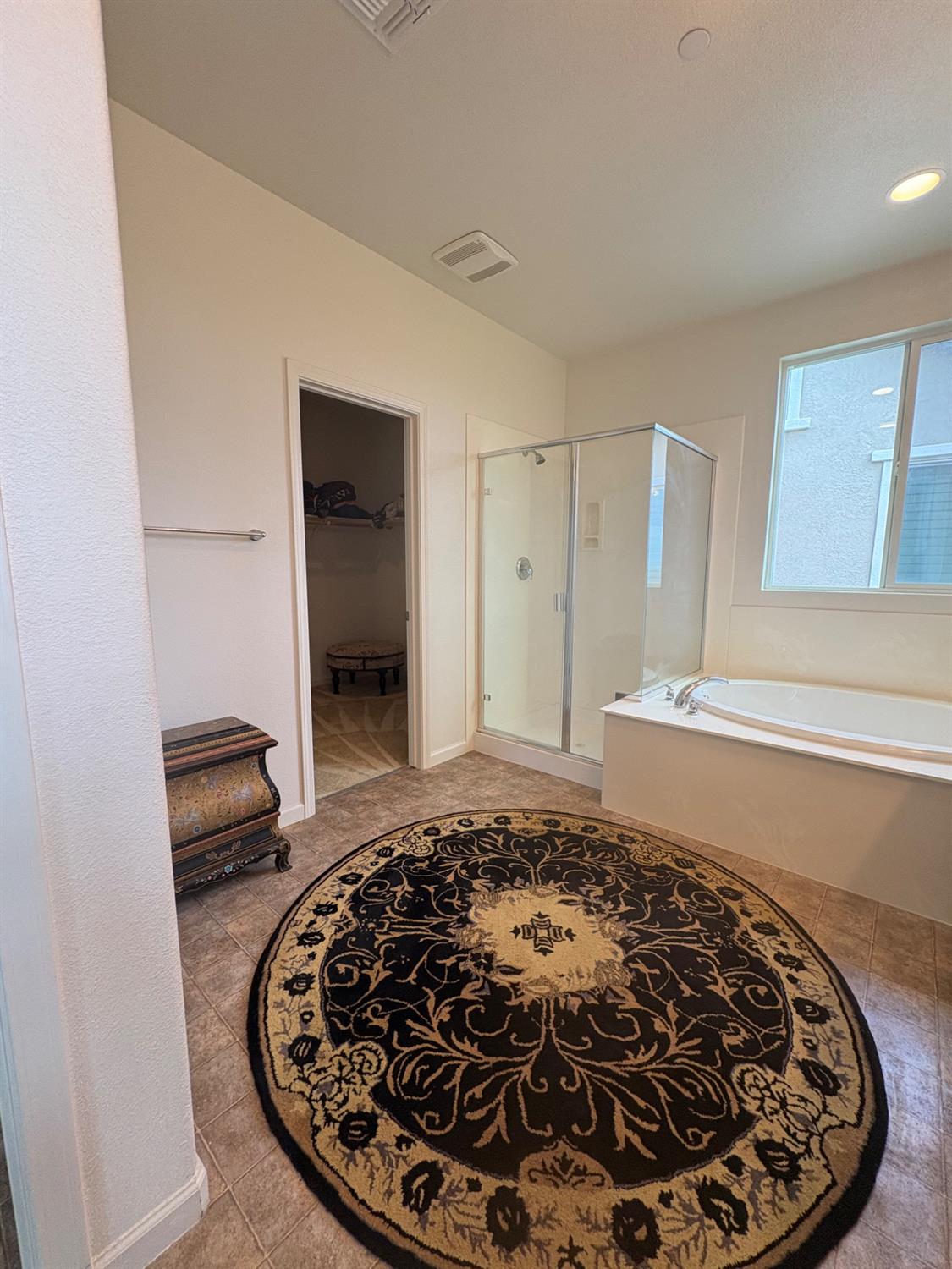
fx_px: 513
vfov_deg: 102.1
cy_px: 634
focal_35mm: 14
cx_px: 476
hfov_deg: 85.7
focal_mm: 2.22
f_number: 2.2
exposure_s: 1/120
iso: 200
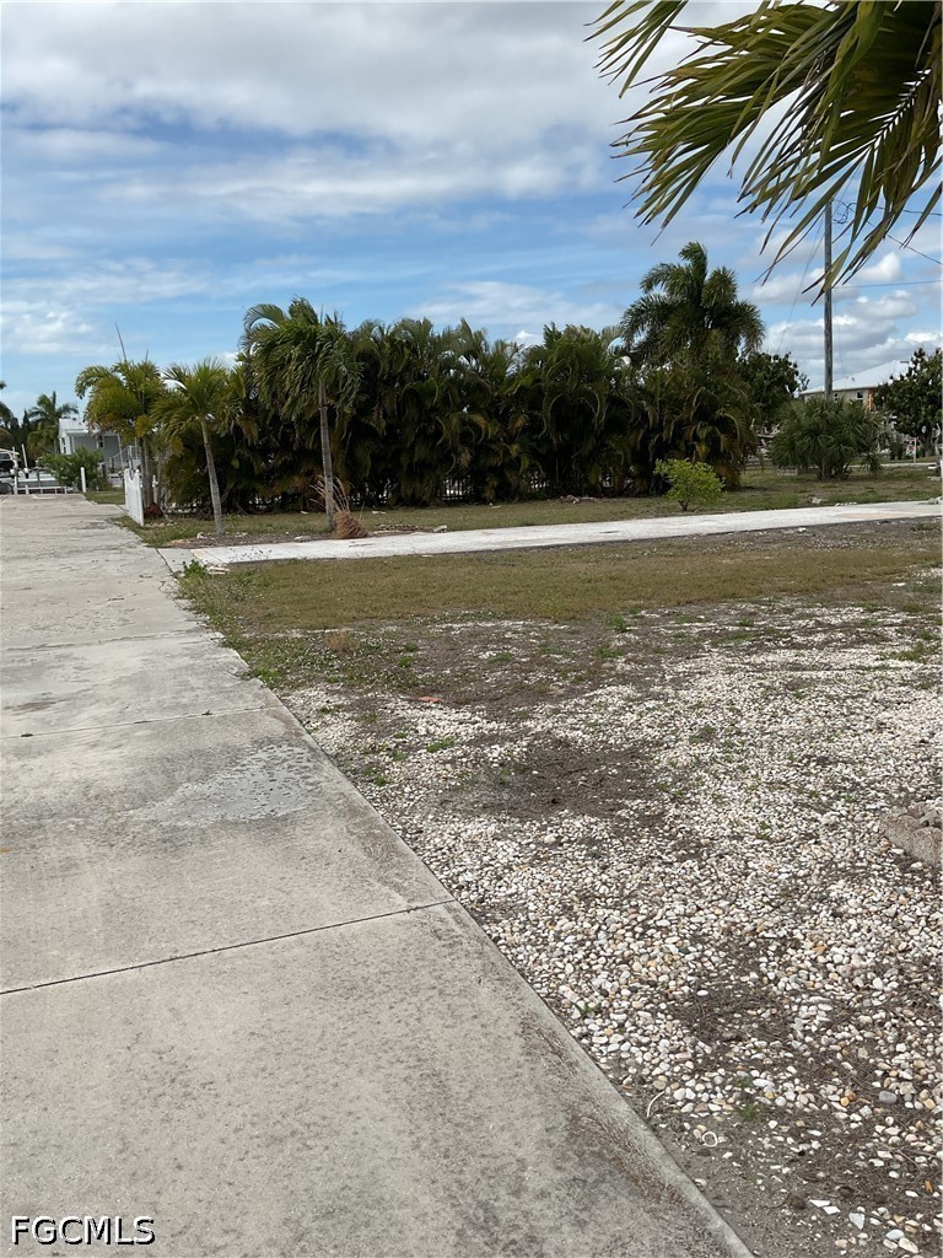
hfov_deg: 48.2
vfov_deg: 61.7
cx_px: 472
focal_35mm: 29
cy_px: 629
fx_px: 1053
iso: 16
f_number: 1.8
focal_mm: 3
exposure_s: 1/2667
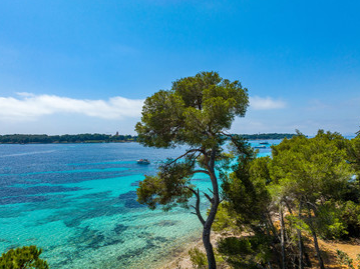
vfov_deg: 54.9
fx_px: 260
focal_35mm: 25
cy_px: 136
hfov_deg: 69.4
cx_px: 174
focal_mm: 12.3
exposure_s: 1/640
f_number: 8
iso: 200
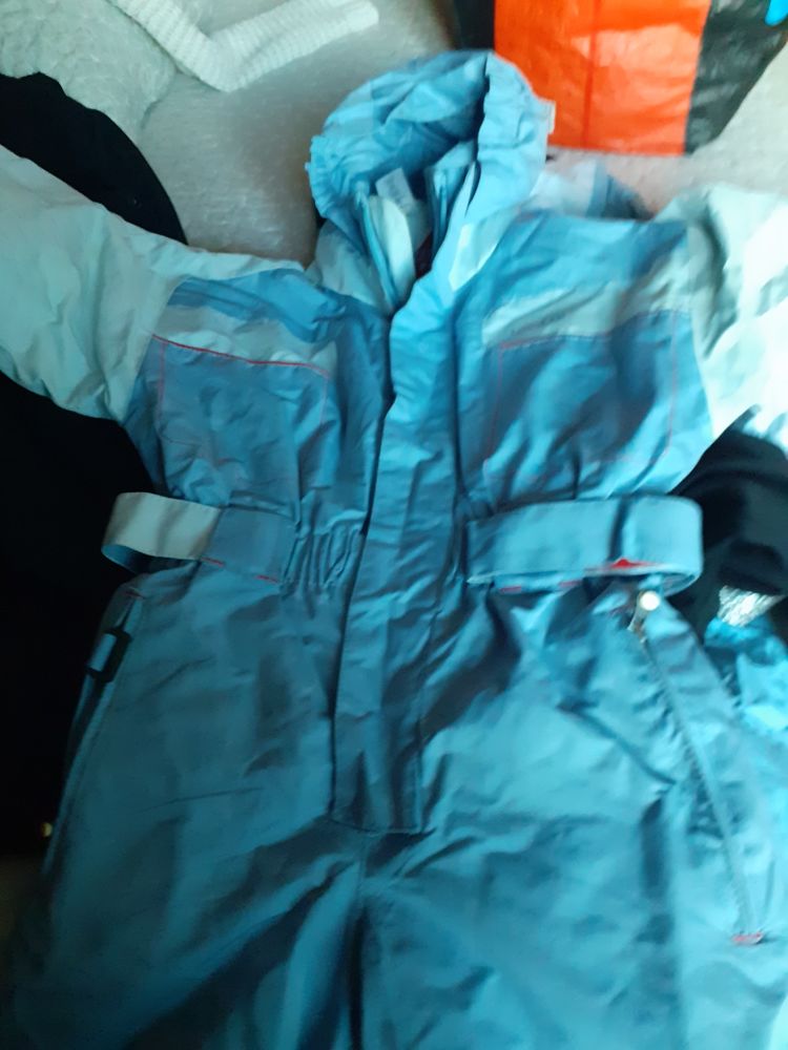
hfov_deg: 51.4
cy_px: 525
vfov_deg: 65.3
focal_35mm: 27
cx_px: 394
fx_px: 820
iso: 500
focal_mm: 3.6
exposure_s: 1/25
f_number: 1.9
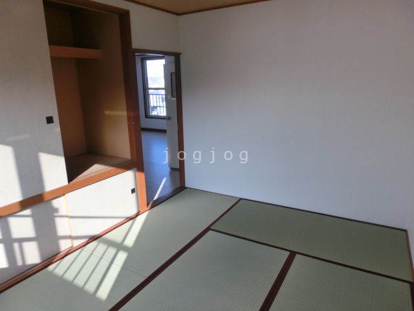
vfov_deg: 56.8
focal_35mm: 24
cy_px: 156
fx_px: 287
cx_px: 207
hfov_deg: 71.6
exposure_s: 1/250
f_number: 3
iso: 80
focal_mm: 4.24
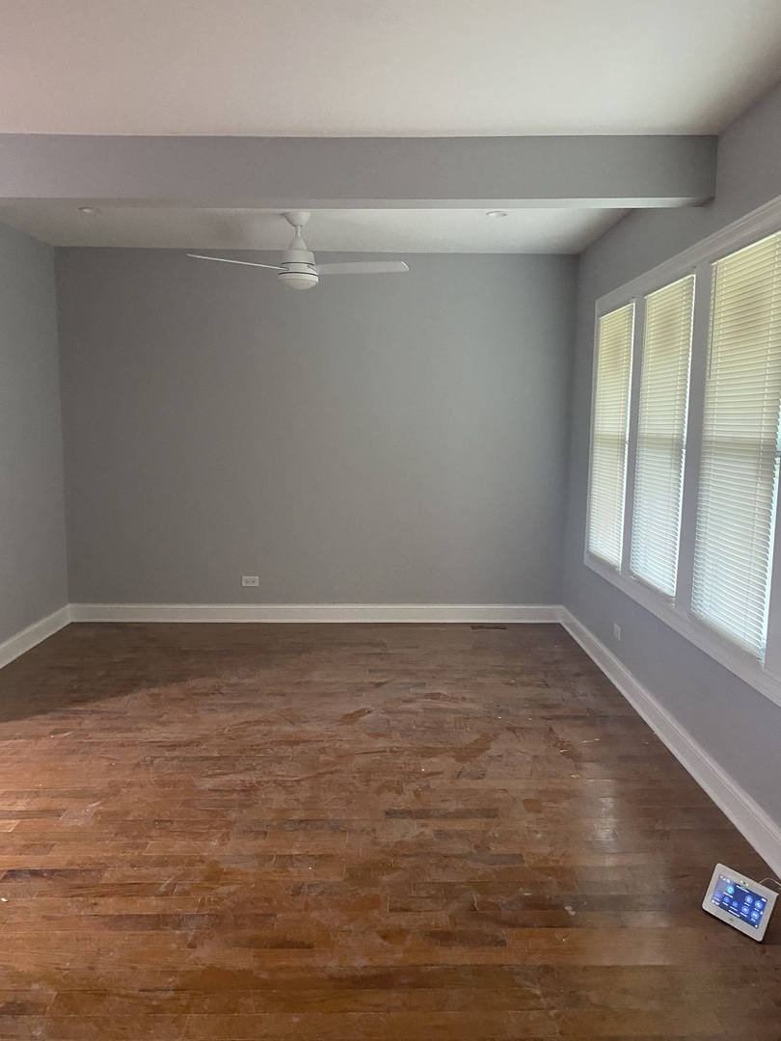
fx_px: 782
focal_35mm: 26
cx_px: 390
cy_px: 520
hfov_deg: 53.1
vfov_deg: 67.3
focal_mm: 4.25
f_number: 1.8
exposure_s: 1/60
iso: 500
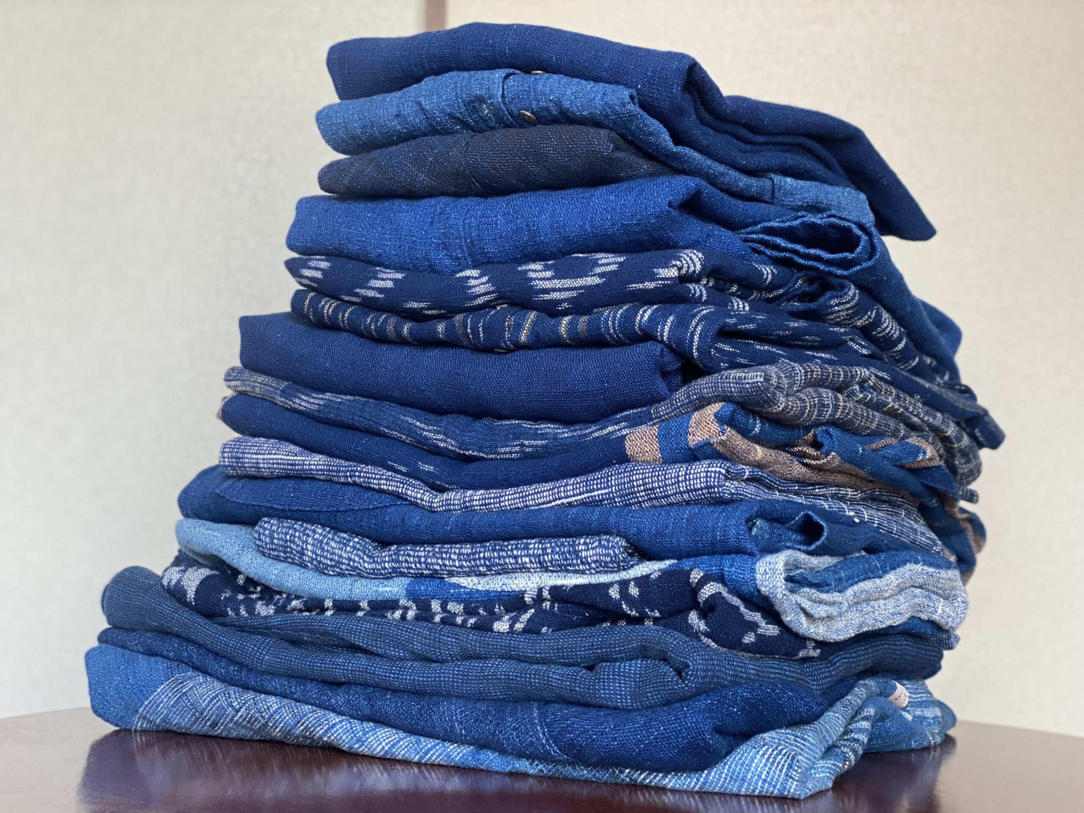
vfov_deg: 28.0
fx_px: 1628
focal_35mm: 52
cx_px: 542
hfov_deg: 36.8
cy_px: 406
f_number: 2
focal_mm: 6
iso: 160
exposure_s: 1/122
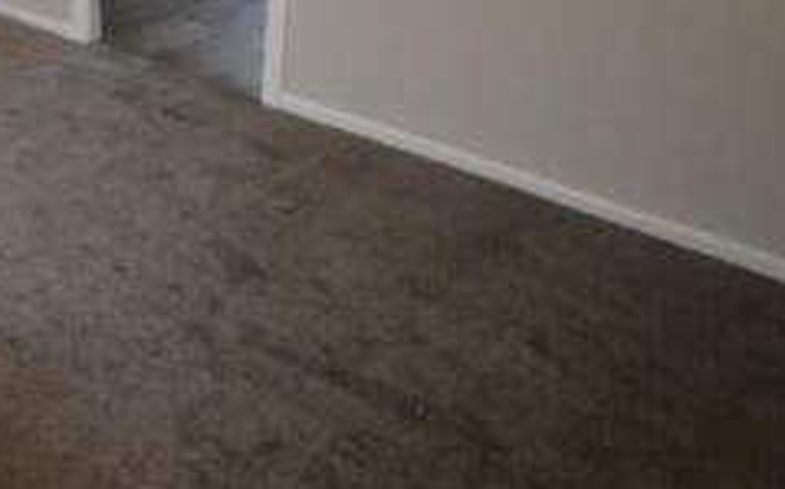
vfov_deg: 25.9
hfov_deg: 32.6
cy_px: -151
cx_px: -279
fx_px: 898
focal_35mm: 42
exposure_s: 1/60
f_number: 3.5
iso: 800
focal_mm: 10
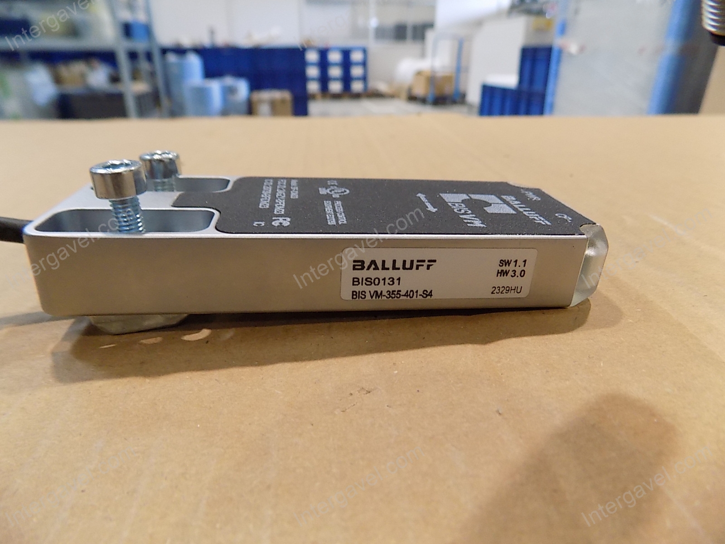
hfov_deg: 73.9
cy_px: 272
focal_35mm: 23
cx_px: 362
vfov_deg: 58.9
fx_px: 482
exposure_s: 1/30
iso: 250
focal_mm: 4
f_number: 3.1
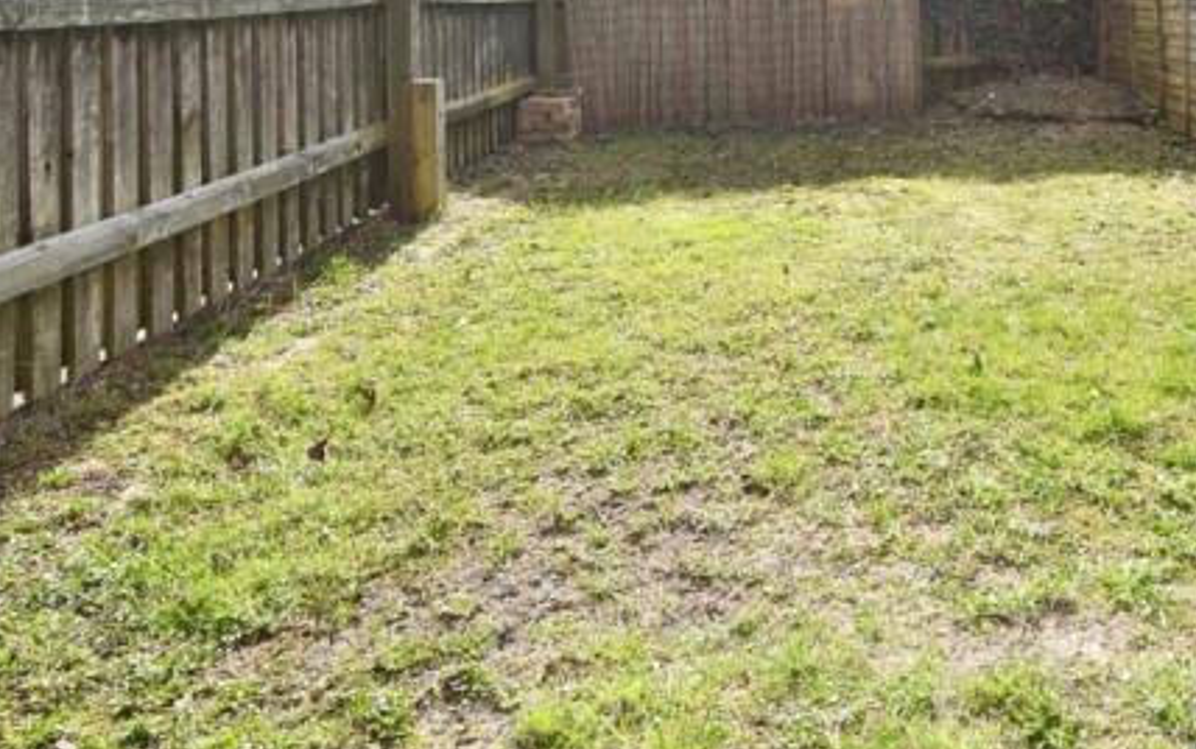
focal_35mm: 28
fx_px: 913
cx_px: 859
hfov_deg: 63.5
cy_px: 272
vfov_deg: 44.2
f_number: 9
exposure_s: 1/200
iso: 100
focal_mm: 12
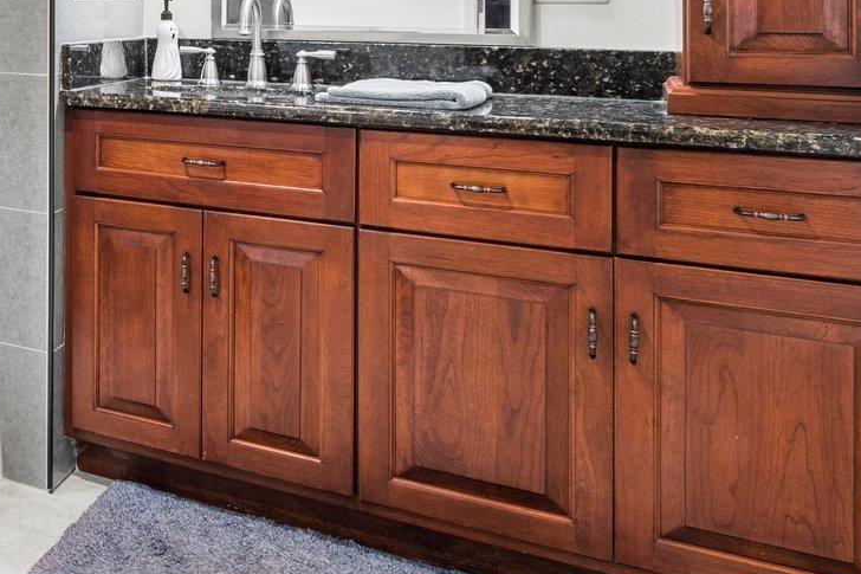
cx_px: -265
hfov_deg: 32.5
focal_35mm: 45
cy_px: -29
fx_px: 1076
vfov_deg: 27.7
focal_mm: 16
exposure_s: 1
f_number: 8
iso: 400
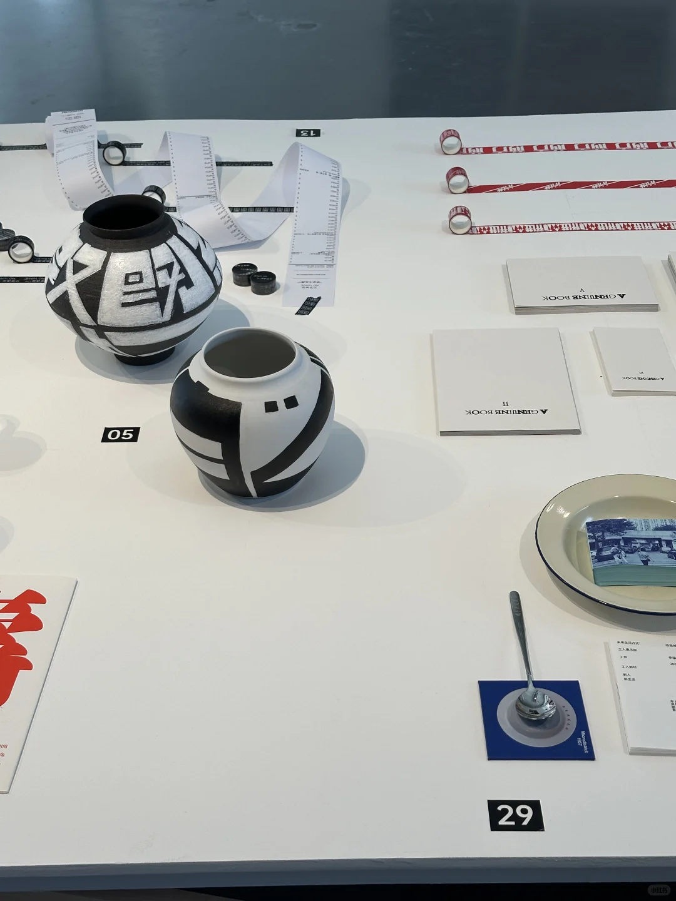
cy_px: 450
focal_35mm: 48
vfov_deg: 39.7
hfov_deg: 30.3
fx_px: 1250
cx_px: 338
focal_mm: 6.86
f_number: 1.78
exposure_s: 1/149
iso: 50
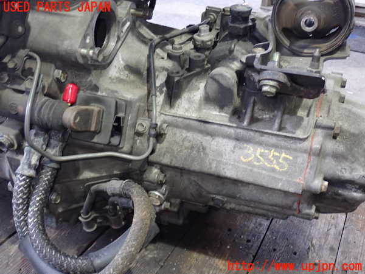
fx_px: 432
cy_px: 137
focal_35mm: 41
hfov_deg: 45.8
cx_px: 182
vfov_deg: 35.1
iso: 800
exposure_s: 1/25
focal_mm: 7.31
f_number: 2.8
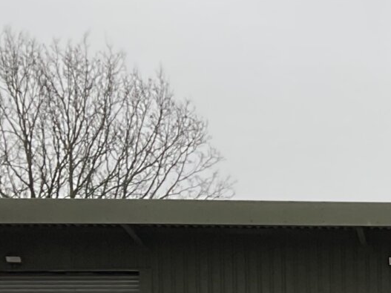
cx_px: 770
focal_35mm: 141
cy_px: 418
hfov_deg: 12.4
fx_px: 1592
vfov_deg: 10.2
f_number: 1.8
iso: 16
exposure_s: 1/134
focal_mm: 3
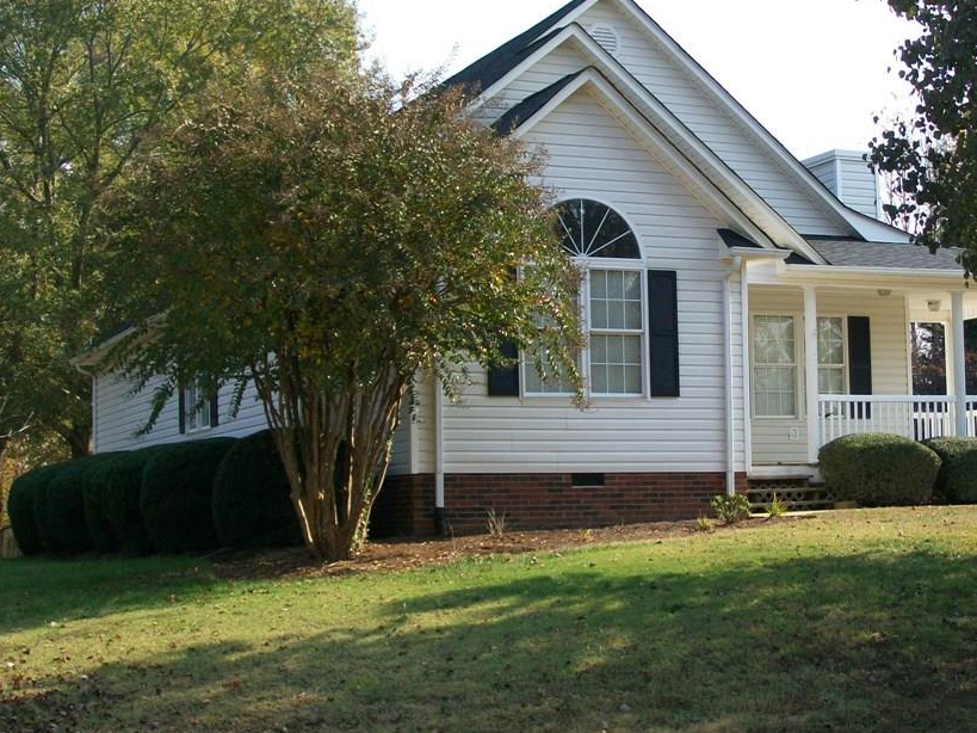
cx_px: 596
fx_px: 1975
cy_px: 328
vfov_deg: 21.0
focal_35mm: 70
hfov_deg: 27.7
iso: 64
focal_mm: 9.4
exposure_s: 1/400
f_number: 3.3
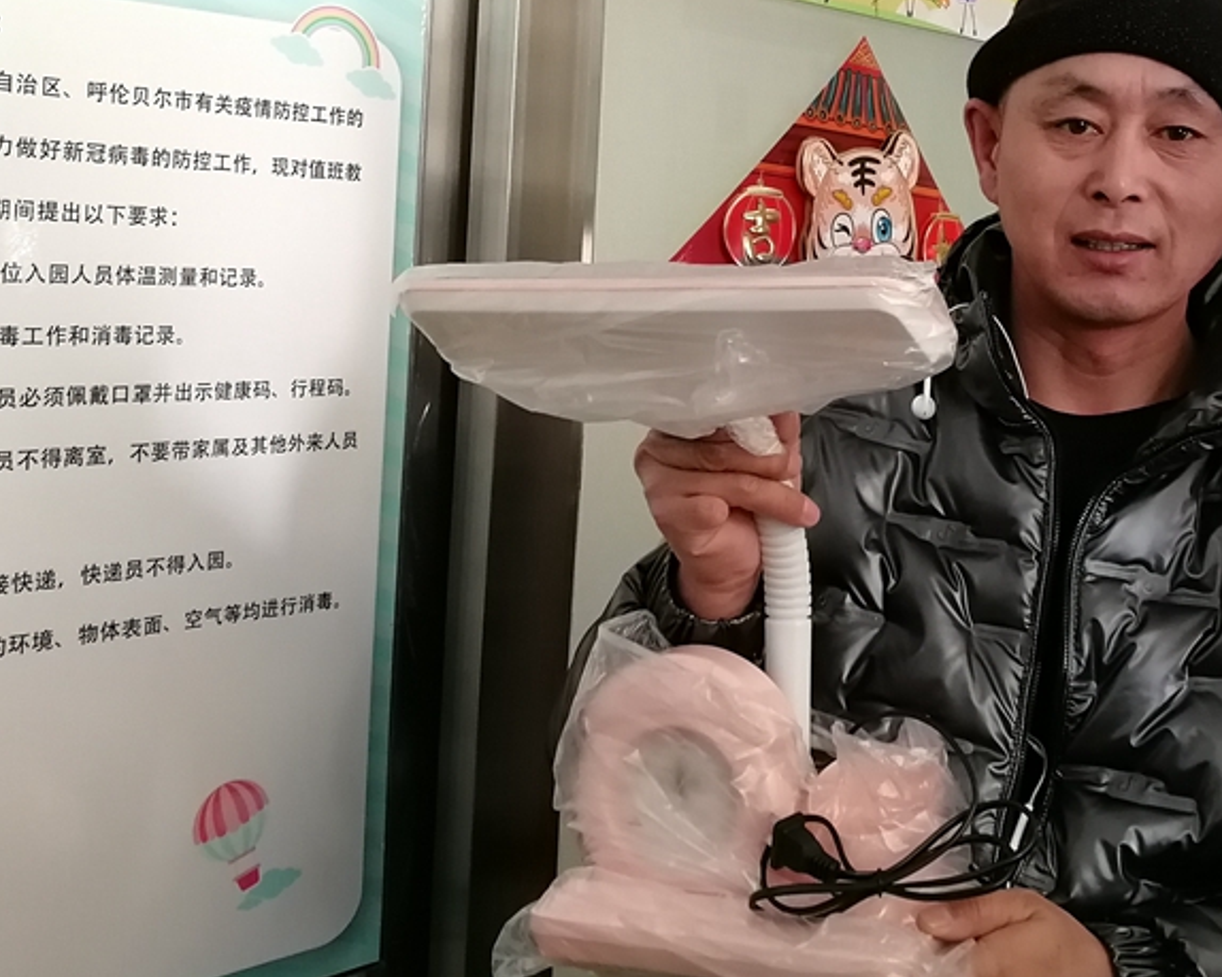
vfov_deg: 31.8
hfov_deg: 38.7
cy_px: 313
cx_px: 894
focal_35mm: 47
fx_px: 1700
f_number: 2.2
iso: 400
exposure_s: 1/25
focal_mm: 3.84
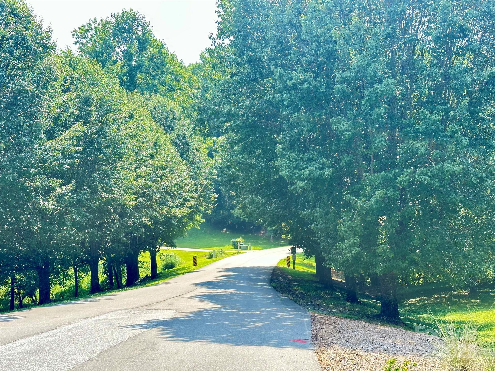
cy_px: 186
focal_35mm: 48
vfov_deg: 30.3
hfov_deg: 39.7
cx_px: 248
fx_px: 686
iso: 64
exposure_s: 1/328
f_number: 1.78
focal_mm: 6.86
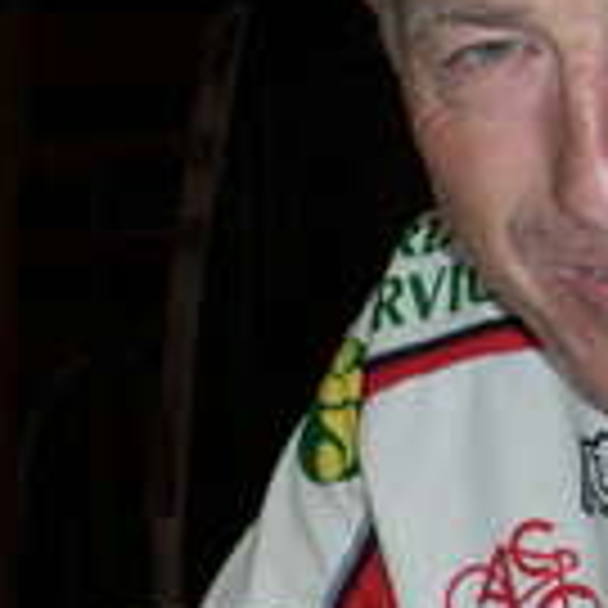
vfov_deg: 11.7
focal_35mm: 149
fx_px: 2961
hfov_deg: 11.7
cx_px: 216
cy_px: 522
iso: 160
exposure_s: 1/50
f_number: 2.8
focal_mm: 6
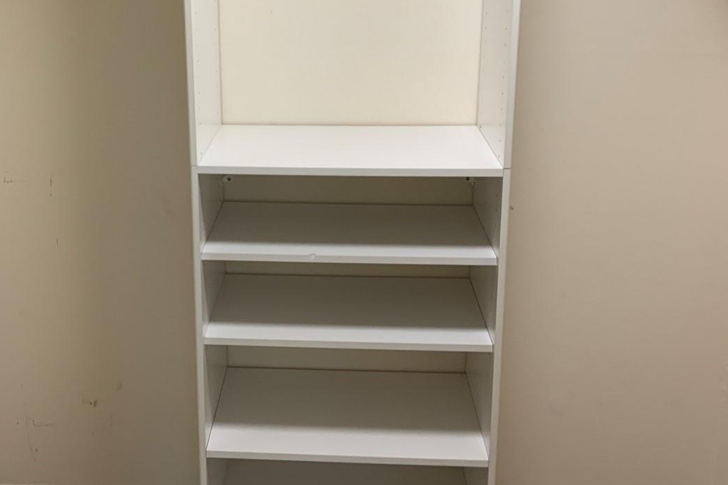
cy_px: 153
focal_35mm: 46
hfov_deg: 42.5
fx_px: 930
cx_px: 279
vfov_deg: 29.0
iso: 64
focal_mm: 3
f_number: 1.8
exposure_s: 1/60
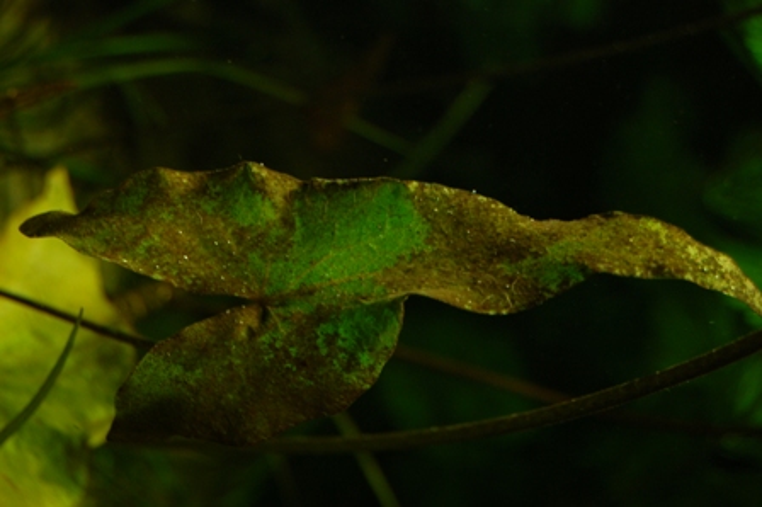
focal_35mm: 82
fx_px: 1745
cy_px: 254
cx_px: 381
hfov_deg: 24.6
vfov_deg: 16.5
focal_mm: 55
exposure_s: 1/50
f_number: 5.6
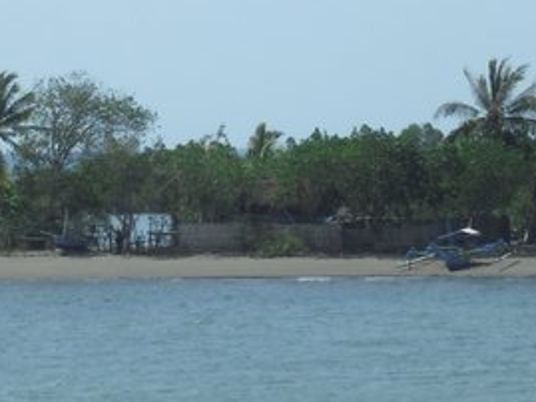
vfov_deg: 4.4
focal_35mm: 336
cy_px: 46
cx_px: 183
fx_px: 5205
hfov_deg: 5.9
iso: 100
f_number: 5.2
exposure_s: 1/800
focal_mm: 18.6
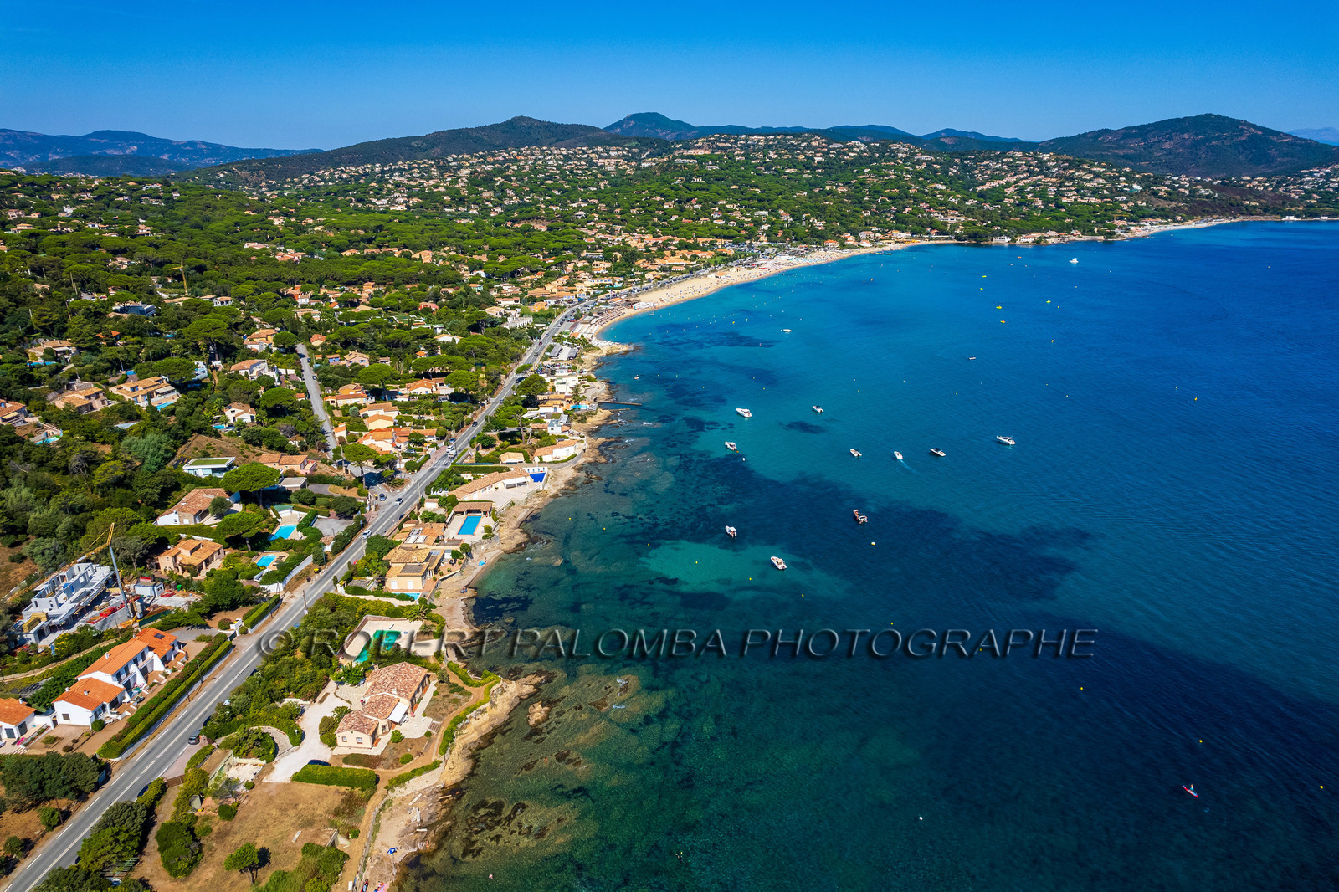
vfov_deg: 57.2
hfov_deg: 78.6
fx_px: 818
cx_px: 670
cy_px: 446
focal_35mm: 22
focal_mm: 8.4
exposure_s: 1/3200
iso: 100
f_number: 2.8
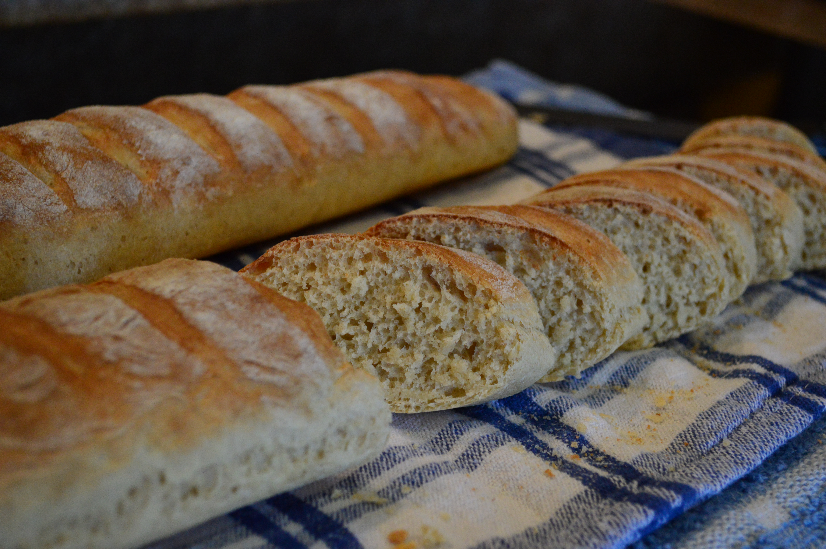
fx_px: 1169
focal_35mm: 51
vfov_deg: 26.4
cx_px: 413
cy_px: 274
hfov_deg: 38.9
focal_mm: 34
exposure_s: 1/100
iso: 1600
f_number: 5
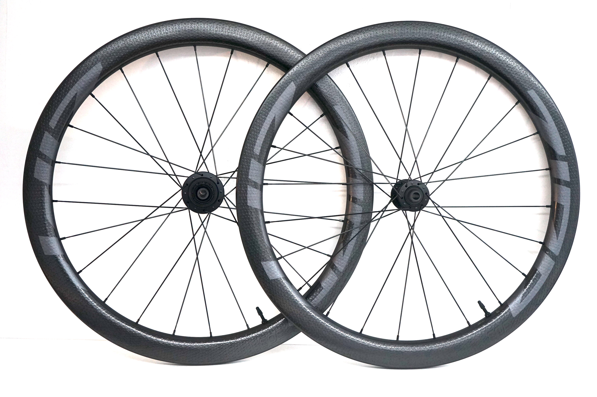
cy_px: 198
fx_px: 712
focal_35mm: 43
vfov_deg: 31.1
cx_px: 298
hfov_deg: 45.5
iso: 1600
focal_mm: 43
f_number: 4.5
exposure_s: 1/160
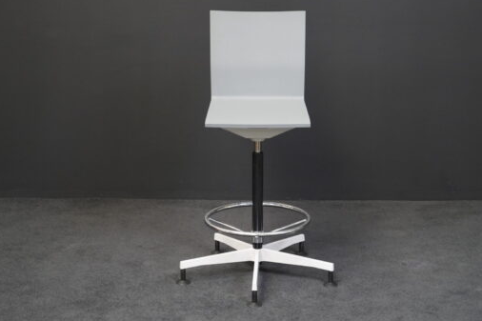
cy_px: 147
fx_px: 937
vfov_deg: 19.4
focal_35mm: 70
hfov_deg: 28.8
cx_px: 251
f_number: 7.1
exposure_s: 1/160
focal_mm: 59
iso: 5000
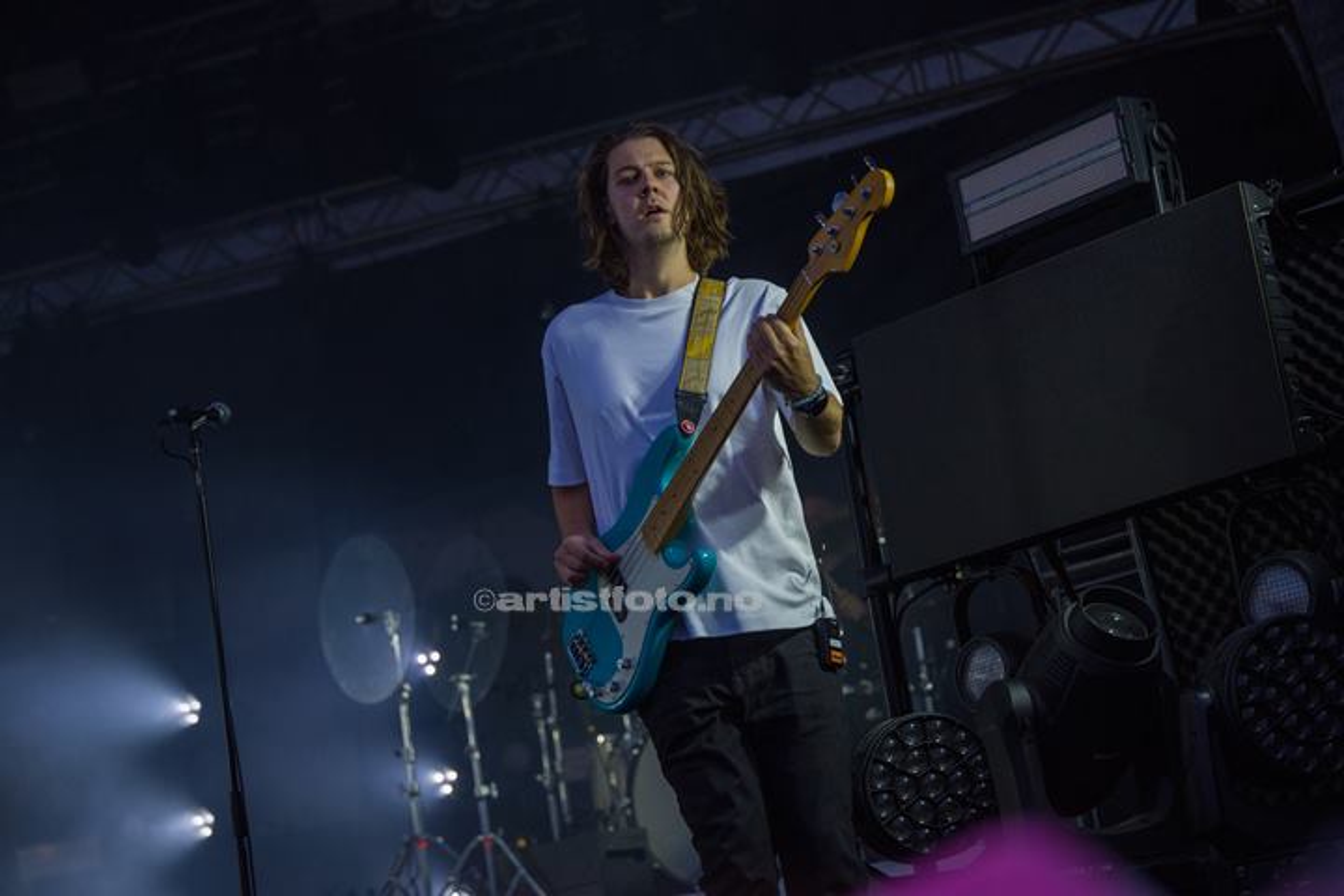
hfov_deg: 27.3
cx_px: 672
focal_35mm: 74
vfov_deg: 18.4
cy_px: 448
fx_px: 2762
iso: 1000
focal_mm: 74
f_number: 2.8
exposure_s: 1/1000
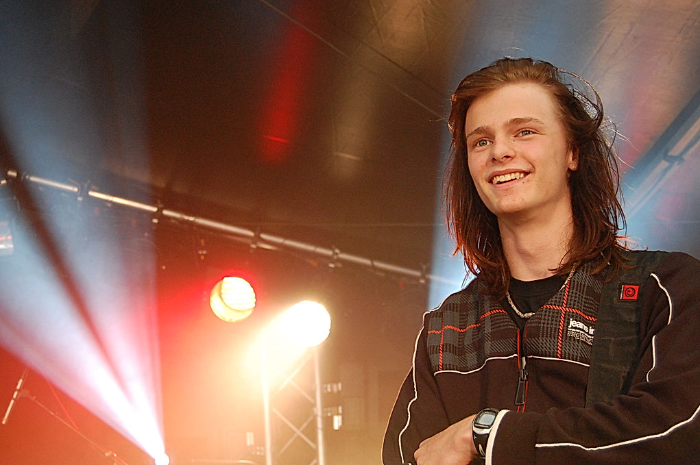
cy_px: 199
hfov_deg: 30.1
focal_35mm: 67
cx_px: 324
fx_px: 1302
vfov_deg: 20.3
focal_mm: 38
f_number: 5
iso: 800
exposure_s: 1/100
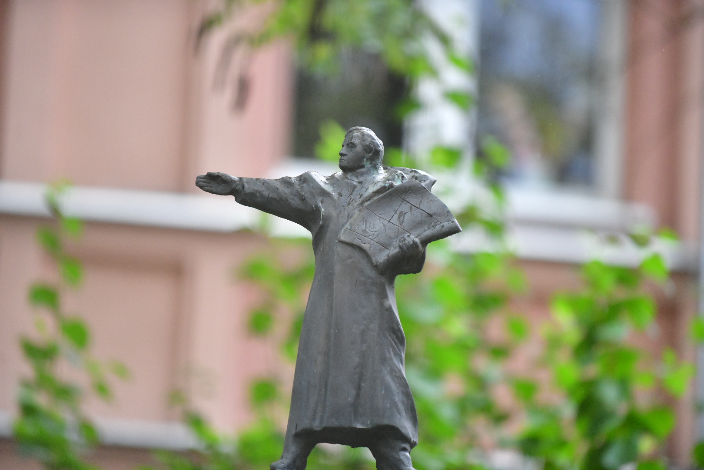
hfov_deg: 10.3
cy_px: 235
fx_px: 3911
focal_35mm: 200
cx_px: 352
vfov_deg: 6.9
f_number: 2.8
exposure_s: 1/1000
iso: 2500
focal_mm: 200
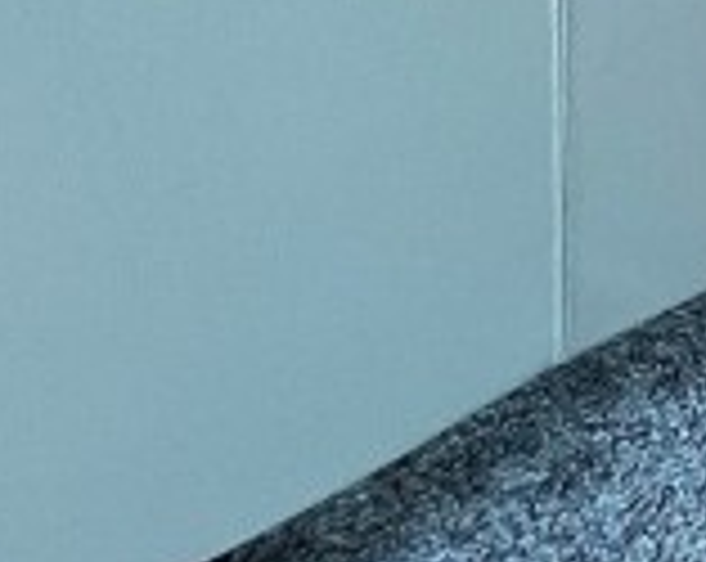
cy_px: -998
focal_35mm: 83
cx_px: 1556
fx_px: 1731
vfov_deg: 12.1
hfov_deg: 15.8
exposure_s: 1/120
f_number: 1.8
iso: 200
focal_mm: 1.57
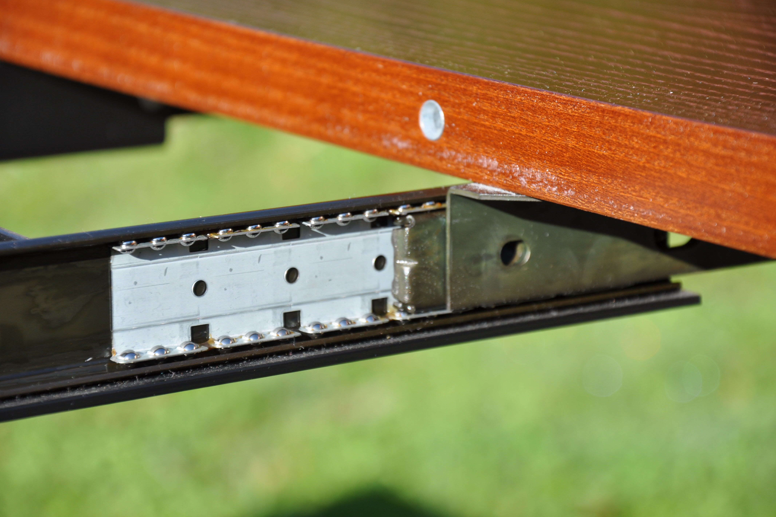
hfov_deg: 13.0
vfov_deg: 8.7
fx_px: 3416
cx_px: 391
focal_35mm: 159
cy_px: 258
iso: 200
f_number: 8
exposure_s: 1/250
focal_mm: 105
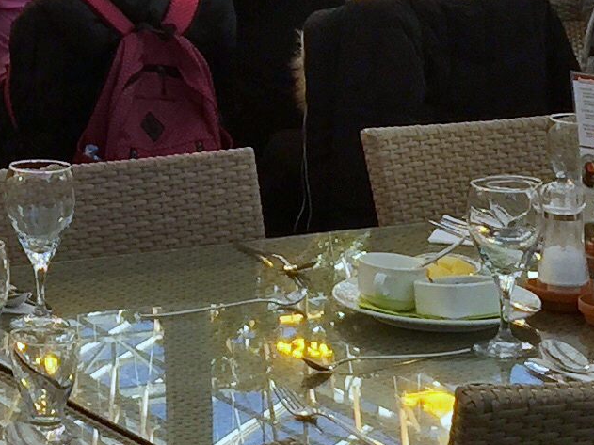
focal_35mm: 150
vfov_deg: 9.5
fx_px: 2573
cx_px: -193
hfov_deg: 12.7
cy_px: -326
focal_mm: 4.15
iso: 32
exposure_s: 1/1041
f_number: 2.2
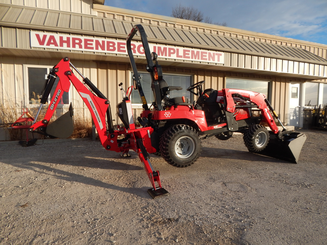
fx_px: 208
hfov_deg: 76.4
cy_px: 122
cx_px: 164
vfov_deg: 61.1
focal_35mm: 22
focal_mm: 4
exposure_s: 1/1250
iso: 125
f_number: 3
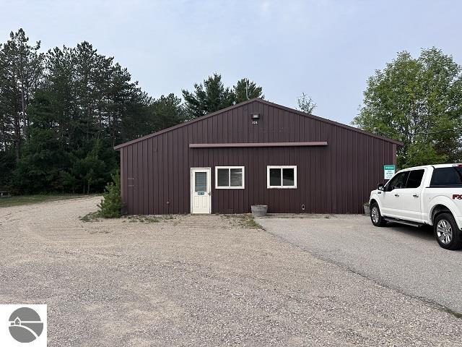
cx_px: 231
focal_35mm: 24
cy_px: 174
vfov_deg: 56.8
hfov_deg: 71.6
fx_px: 320
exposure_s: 1/6211
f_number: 1.78
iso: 80
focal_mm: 6.86
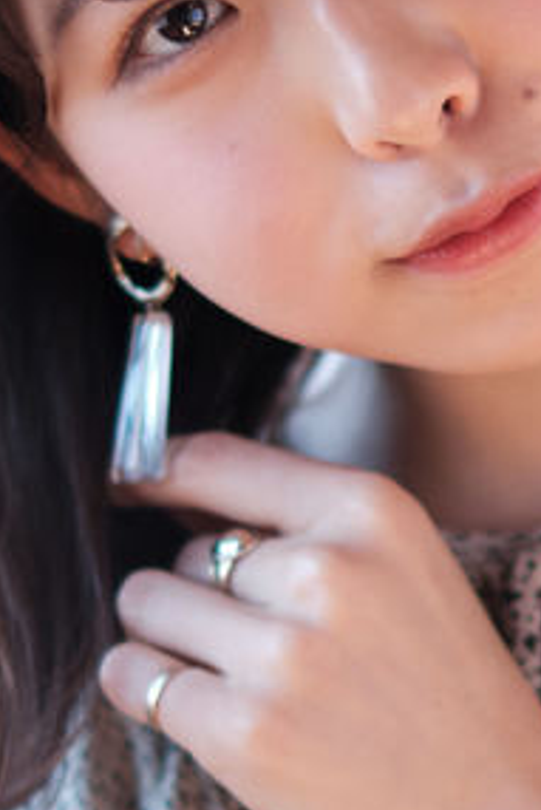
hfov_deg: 6.9
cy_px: 450
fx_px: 4503
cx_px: 510
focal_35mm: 200
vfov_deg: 10.3
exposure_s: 1/125
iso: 200
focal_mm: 35
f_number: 1.6
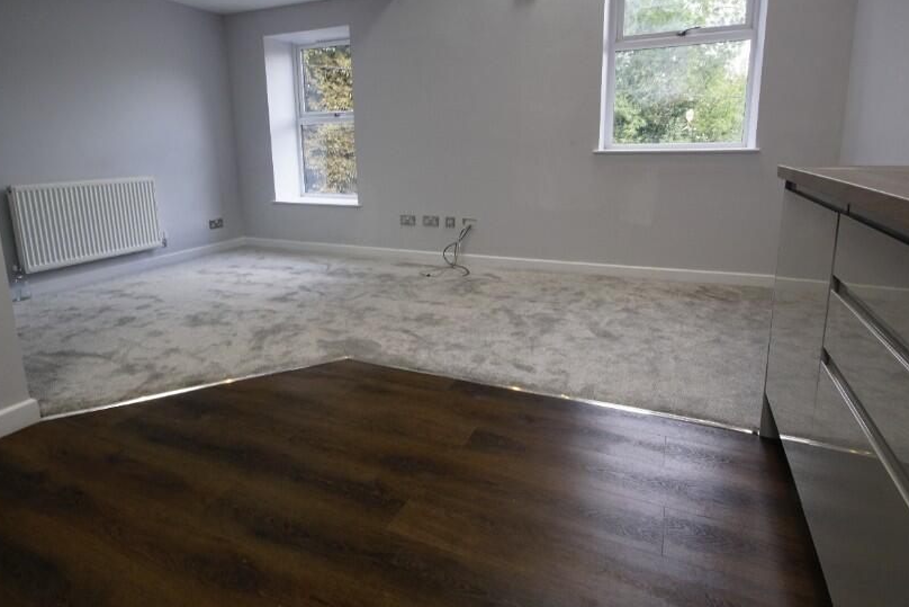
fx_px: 480
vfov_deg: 63.8
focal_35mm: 19
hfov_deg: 86.9
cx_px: 471
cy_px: 235
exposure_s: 1/10
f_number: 11
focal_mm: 10
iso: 250
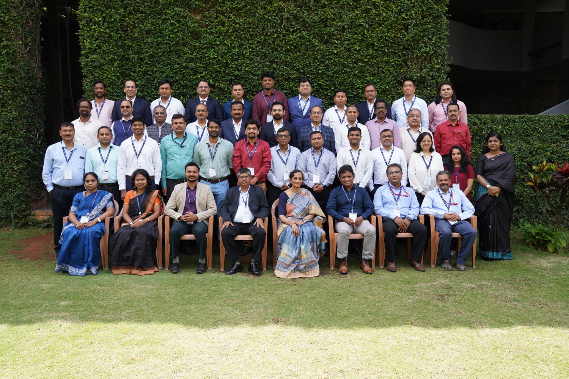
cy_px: 190
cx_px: 284
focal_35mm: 29
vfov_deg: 45.0
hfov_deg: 63.7
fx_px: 458
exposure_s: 1/200
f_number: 7.1
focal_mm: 29
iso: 320
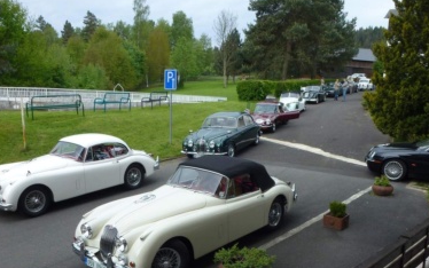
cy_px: 193
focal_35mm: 34
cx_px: 234
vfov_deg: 36.6
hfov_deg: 56.6
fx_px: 398
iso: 100
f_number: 4
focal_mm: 4.3
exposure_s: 1/200
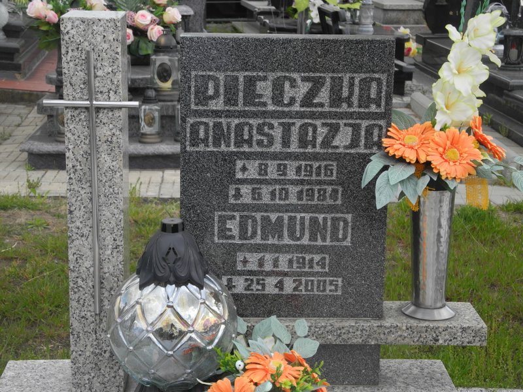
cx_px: 262
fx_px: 1148
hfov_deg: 25.7
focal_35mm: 76
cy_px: 196
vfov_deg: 19.4
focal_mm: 16.3
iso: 100
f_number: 4
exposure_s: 1/400
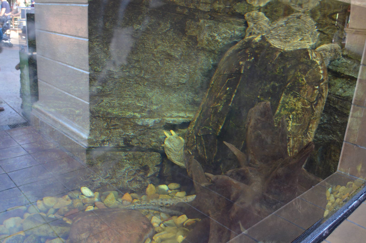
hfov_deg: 57.3
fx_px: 335
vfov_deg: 39.8
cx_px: 183
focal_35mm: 33
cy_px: 122
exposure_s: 1/30
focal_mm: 22
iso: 1250
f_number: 3.8
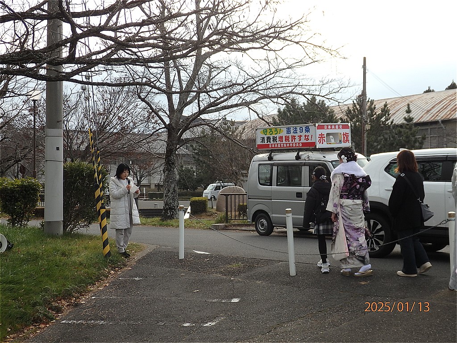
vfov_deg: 27.0
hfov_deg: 35.5
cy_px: 172
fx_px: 713
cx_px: 228
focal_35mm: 54
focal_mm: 9.8
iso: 160
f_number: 4.1
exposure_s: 1/500
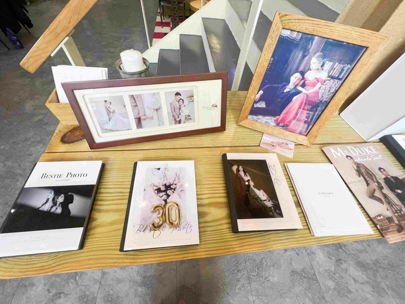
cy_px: 152
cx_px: 202
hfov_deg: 106.2
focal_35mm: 13
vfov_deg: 89.9
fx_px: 152
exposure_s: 1/60
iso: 160
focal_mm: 1.57
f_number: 1.8
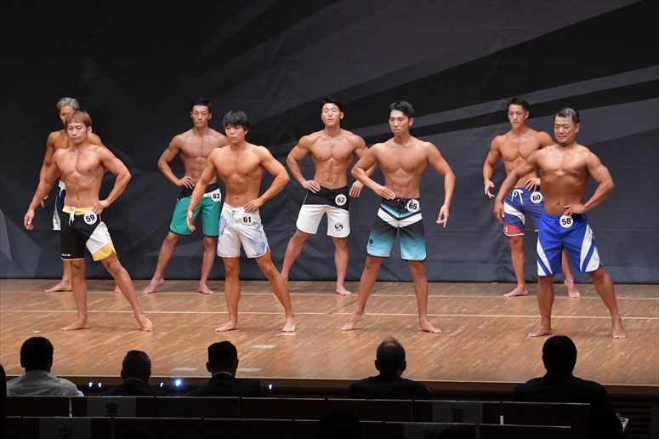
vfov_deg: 8.7
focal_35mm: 157
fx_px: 2873
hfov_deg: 13.1
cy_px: 220
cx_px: 330
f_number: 5.6
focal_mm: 105
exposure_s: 1/400
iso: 6400
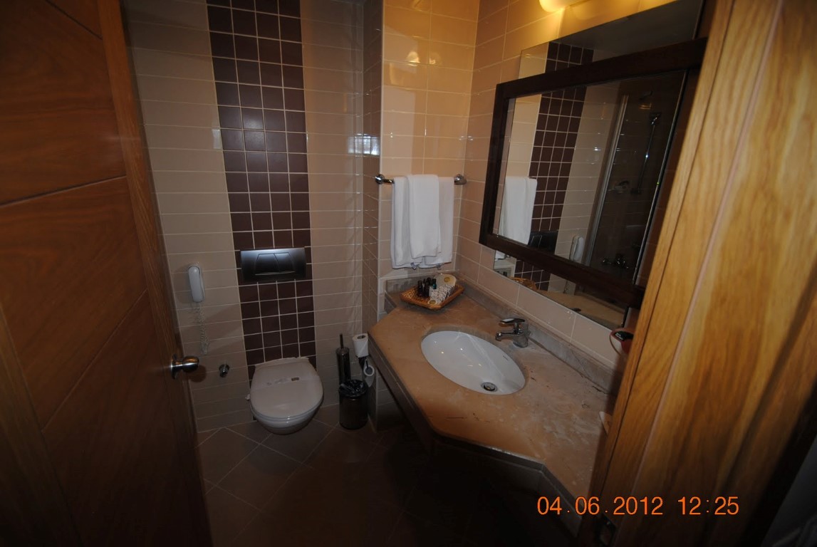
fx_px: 341
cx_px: 408
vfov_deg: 77.5
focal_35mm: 15
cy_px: 274
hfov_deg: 100.3
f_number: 3.5
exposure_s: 1/60
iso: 200
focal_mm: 10
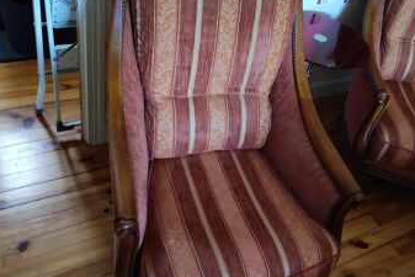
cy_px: 135
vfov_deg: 36.0
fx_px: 427
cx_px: 244
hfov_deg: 51.6
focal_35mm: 37
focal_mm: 4.7
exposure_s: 1/17
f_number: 1.79
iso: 1930
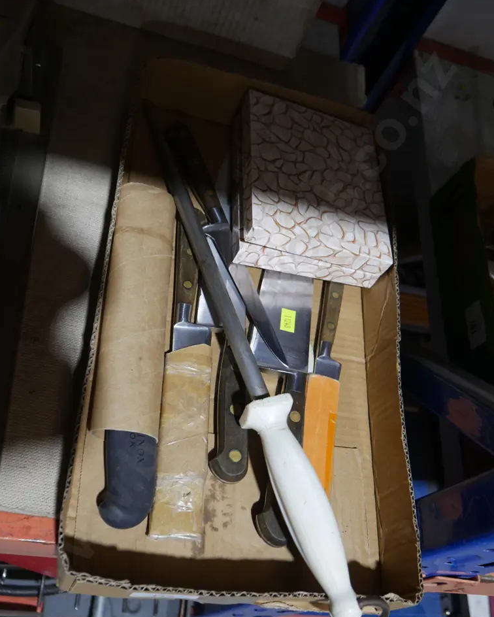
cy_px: 327
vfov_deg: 50.2
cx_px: 245
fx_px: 657
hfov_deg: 41.2
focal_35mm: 36
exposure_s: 1/60
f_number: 4
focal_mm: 17
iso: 400
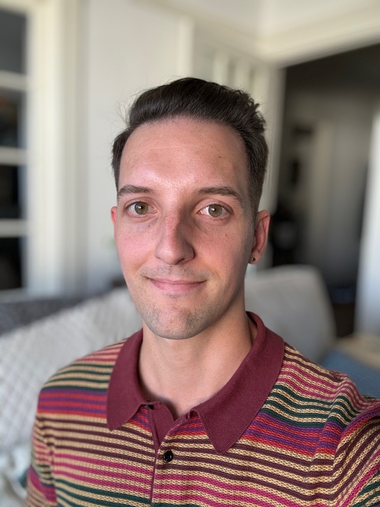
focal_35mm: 30
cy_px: 254
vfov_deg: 60.0
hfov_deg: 46.8
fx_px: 439
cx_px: 190
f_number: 1.9
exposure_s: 1/105
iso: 80
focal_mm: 2.69
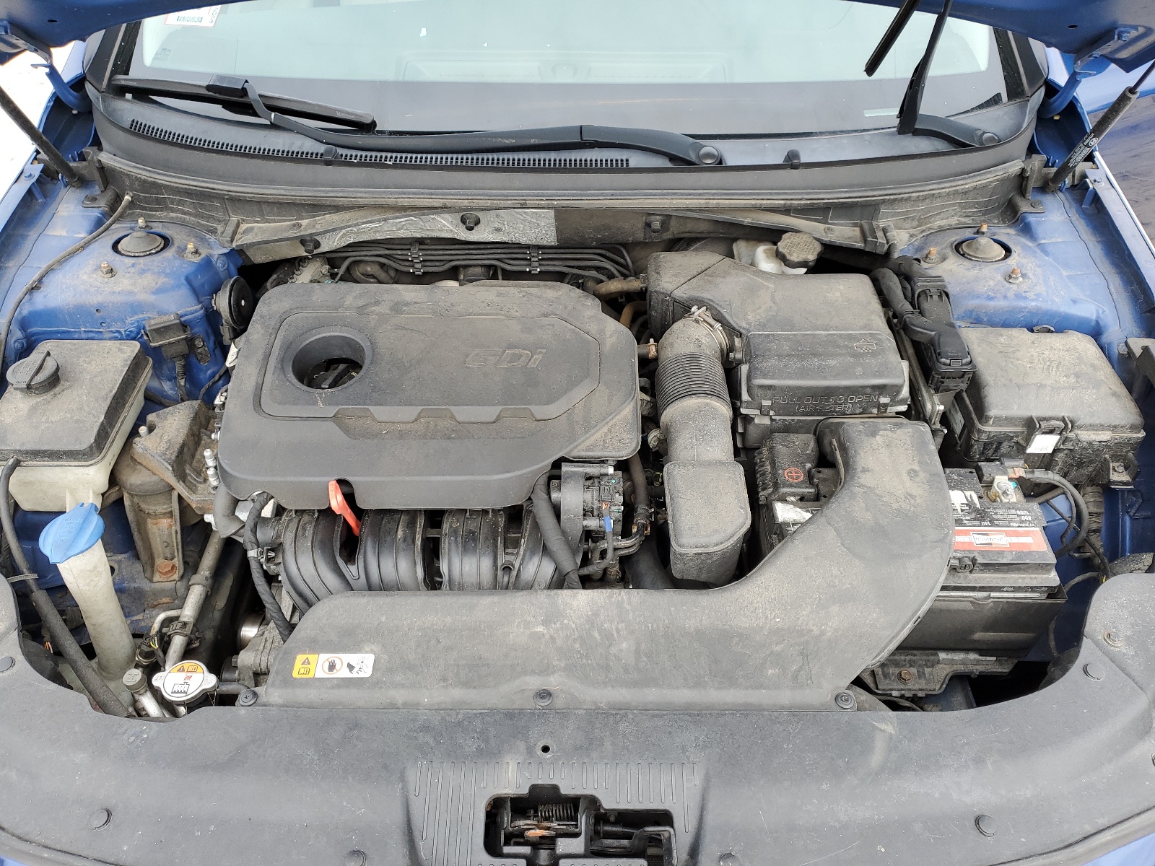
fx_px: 868
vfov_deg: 53.1
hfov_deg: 67.3
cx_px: 578
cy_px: 433
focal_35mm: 26
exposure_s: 1/417
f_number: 1.5
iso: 50
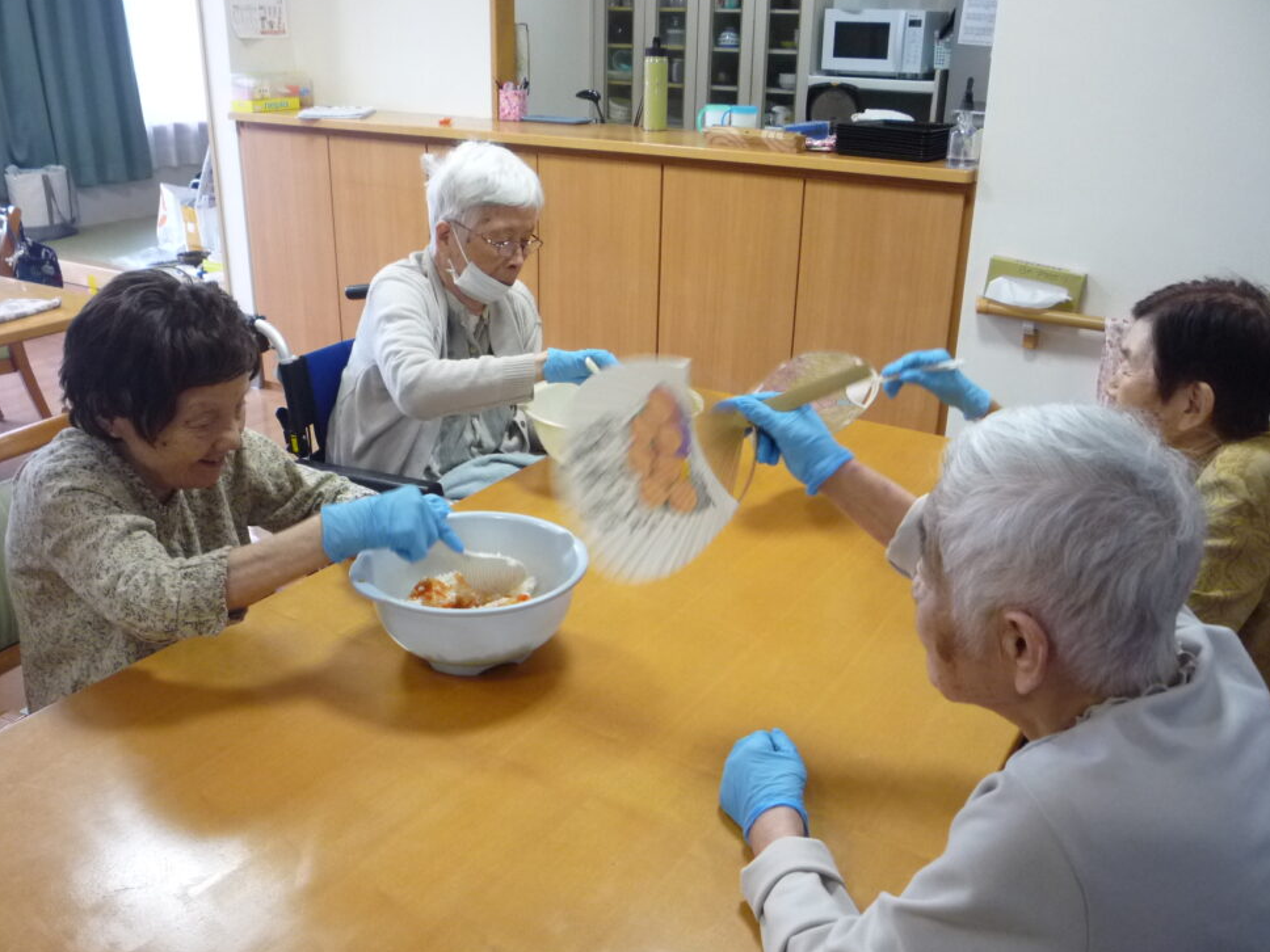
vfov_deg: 45.4
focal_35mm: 31
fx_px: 1137
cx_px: 634
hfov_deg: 58.4
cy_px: 472
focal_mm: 5.2
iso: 320
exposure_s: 1/30
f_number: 3.3
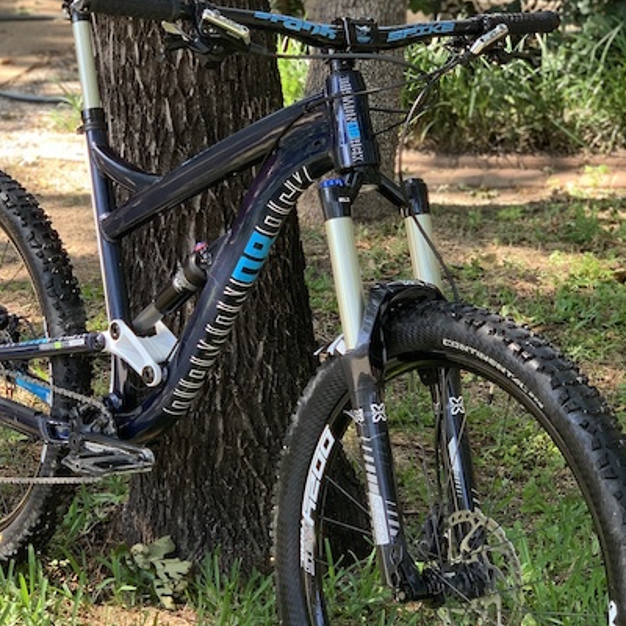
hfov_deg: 18.9
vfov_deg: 18.9
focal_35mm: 92
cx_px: 254
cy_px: 362
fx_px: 1882
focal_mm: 6
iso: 64
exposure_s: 1/122
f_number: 2.4
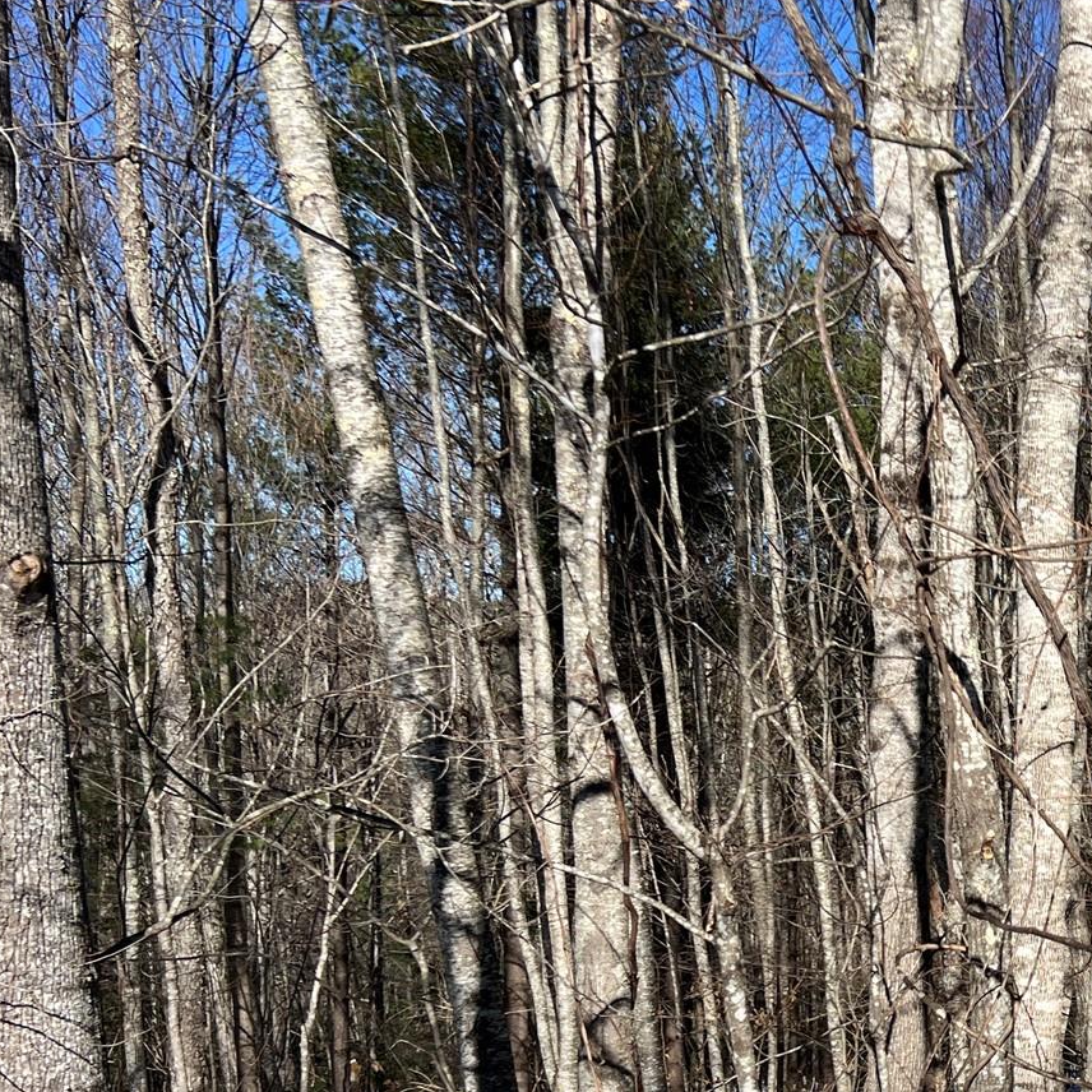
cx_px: 1091
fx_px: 1963
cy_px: 880
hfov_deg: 29.1
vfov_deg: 30.3
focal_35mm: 55
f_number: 1.5
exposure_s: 1/3704
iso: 50
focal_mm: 5.7
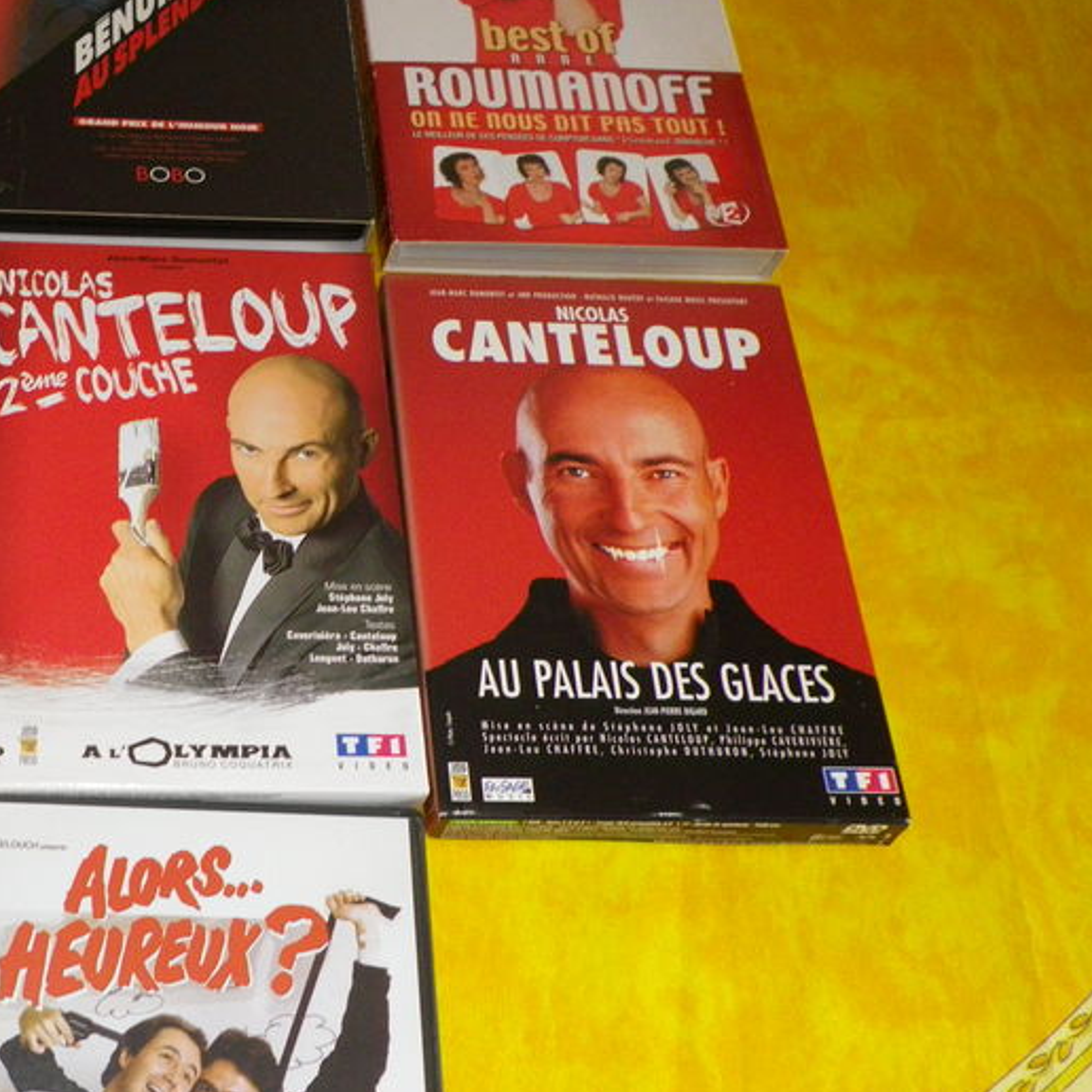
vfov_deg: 35.2
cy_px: 662
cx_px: 171
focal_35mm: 48
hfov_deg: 34.0
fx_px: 1713
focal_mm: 4.9
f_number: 2.6
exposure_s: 1/60
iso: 200
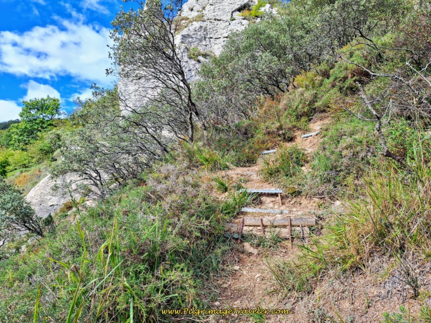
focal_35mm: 23
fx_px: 286
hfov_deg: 73.9
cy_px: 162
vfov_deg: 58.9
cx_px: 216
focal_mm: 5.54
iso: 40
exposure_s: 1/941
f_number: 1.8
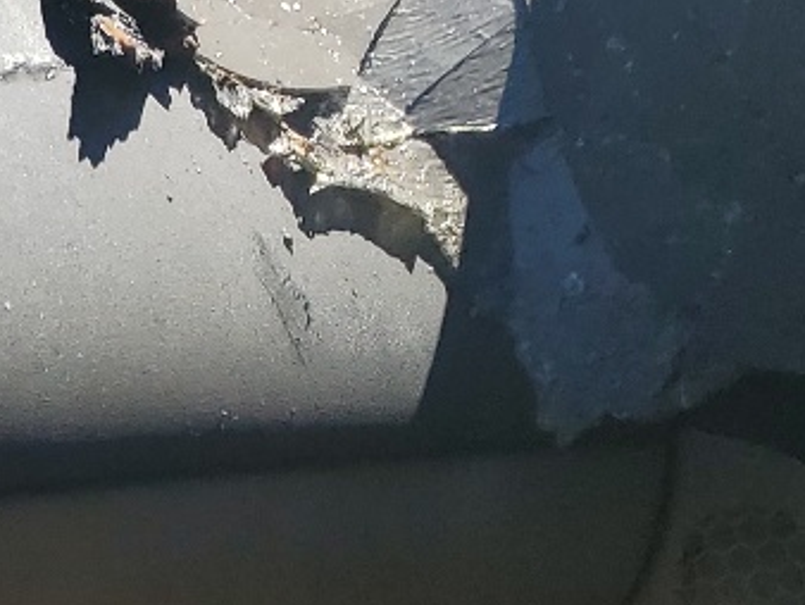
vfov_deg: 10.6
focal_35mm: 123
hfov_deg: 13.0
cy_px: 1381
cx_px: -981
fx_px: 2862
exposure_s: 1/1000
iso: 50
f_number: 1.5
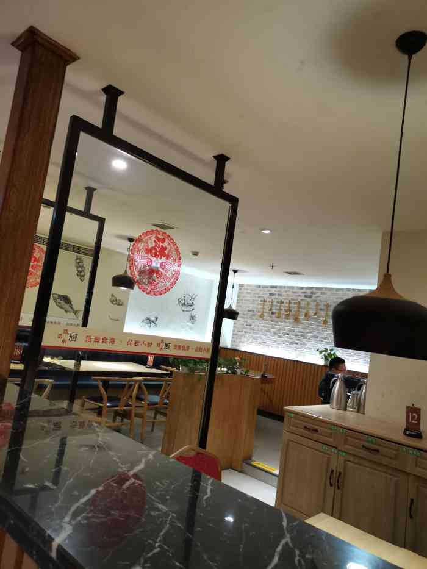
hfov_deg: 53.1
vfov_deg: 67.3
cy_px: 284
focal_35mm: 26
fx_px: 428
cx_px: 214
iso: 500
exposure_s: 1/50
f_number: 1.8
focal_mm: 4.75
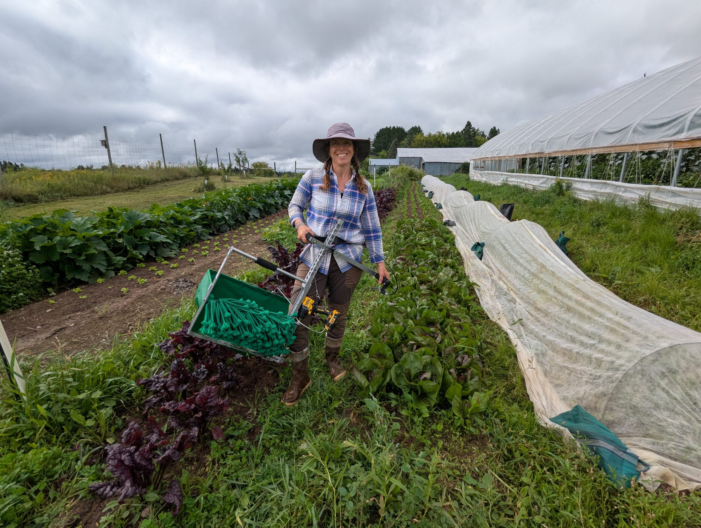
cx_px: 350
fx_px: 324
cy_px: 264
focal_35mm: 16
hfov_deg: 94.4
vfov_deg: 78.3
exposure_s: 1/1348
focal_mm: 2.35
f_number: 2.2
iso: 49
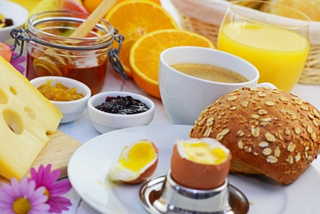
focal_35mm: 105
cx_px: 160
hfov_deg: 19.4
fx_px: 934
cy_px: 107
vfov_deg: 13.1
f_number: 8
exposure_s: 1/60
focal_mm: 105
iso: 100
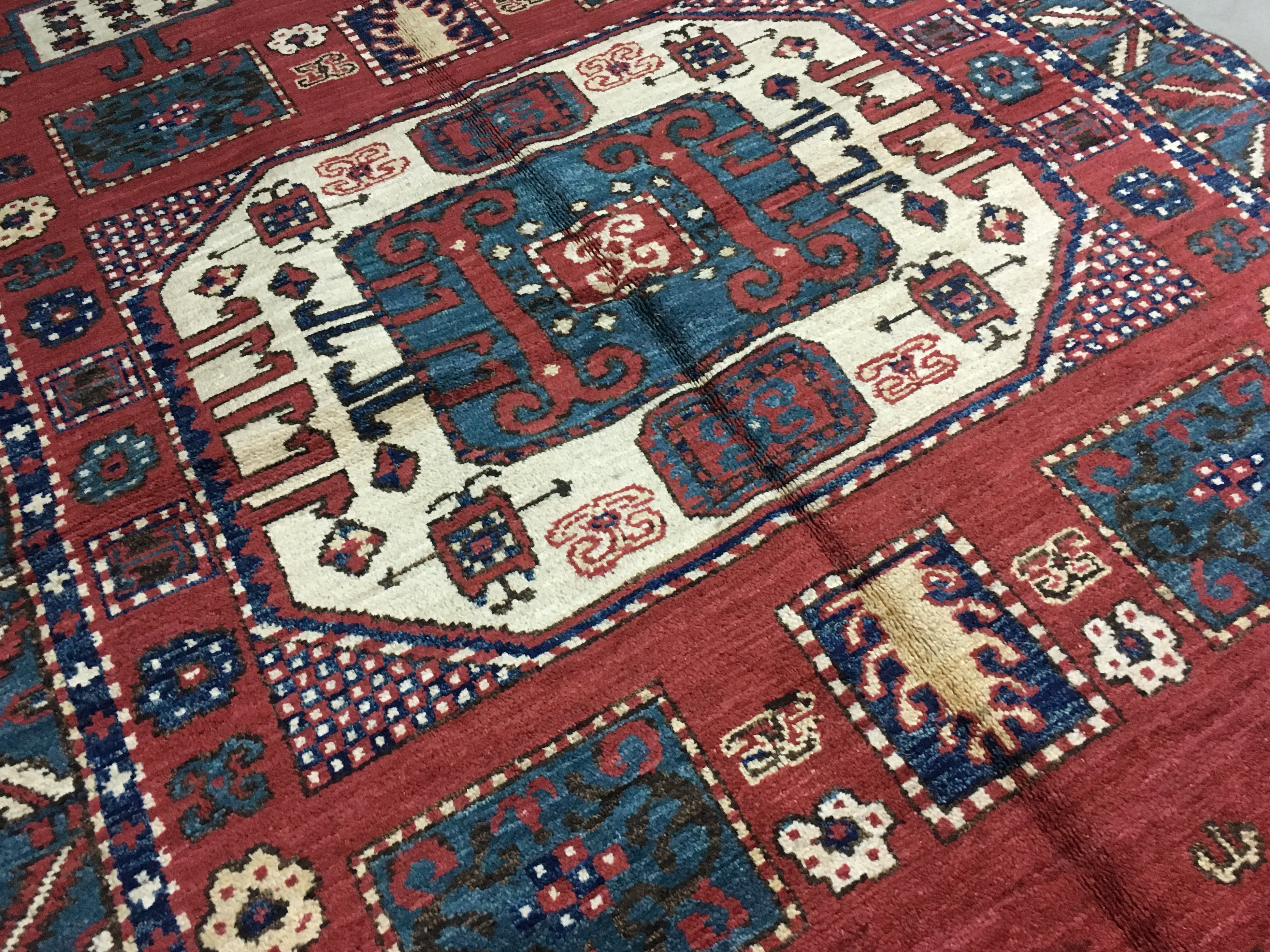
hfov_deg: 60.0
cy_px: 485
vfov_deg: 46.8
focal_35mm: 30
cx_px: 615
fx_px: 1101
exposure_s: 1/24
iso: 200
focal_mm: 4.15
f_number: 2.2
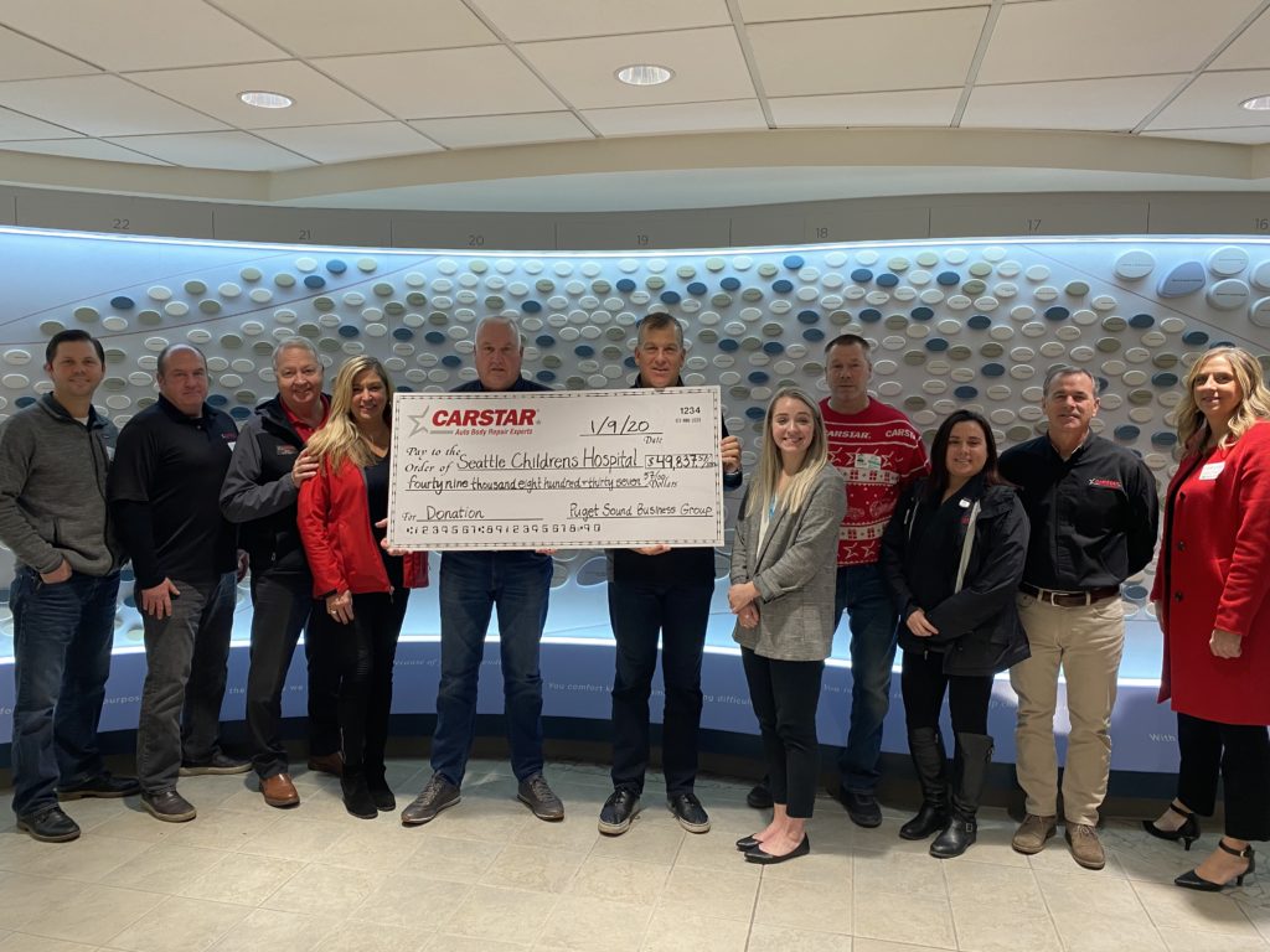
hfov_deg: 67.3
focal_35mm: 26
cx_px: 635
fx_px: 954
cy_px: 476
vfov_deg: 53.1
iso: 100
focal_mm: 4.25
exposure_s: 1/60
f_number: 1.8
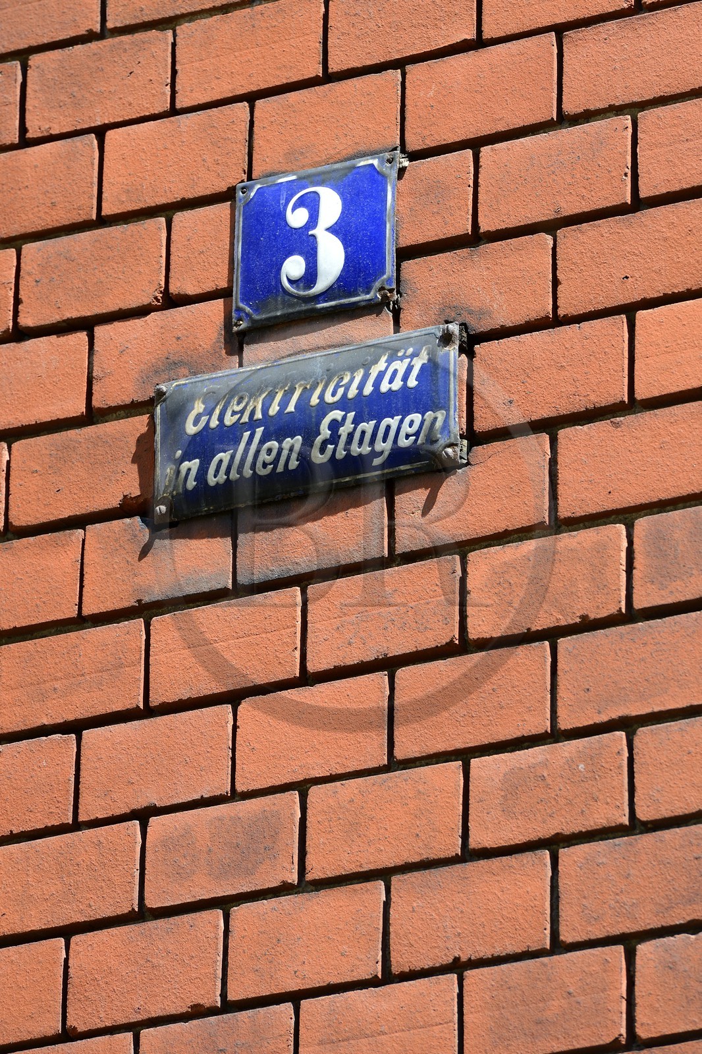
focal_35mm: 200
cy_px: 527
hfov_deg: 6.9
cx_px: 351
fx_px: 5852
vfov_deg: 10.3
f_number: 6.3
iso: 200
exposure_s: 1/250
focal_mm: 200
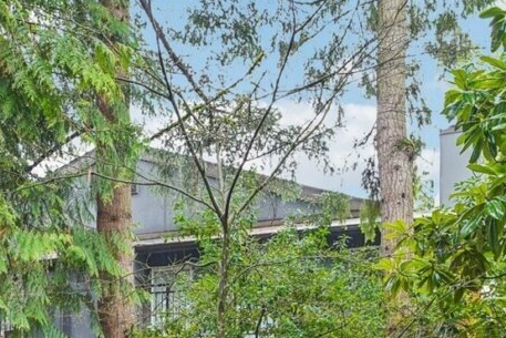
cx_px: 123
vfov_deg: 22.4
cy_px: 511
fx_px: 689
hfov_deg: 39.2
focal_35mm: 49
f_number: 8
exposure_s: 1/13
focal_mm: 16
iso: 1600
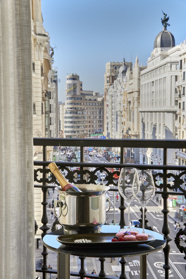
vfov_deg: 27.0
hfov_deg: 18.2
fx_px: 581
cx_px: 93
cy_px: 140
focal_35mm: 75
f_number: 22
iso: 100
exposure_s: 1/40
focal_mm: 75
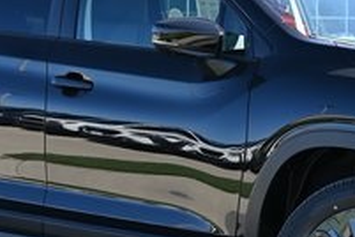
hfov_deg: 12.5
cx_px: 253
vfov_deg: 8.3
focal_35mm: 164
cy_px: 63
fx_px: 1621
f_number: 5.6
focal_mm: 34.5
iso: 180
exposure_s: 1/250
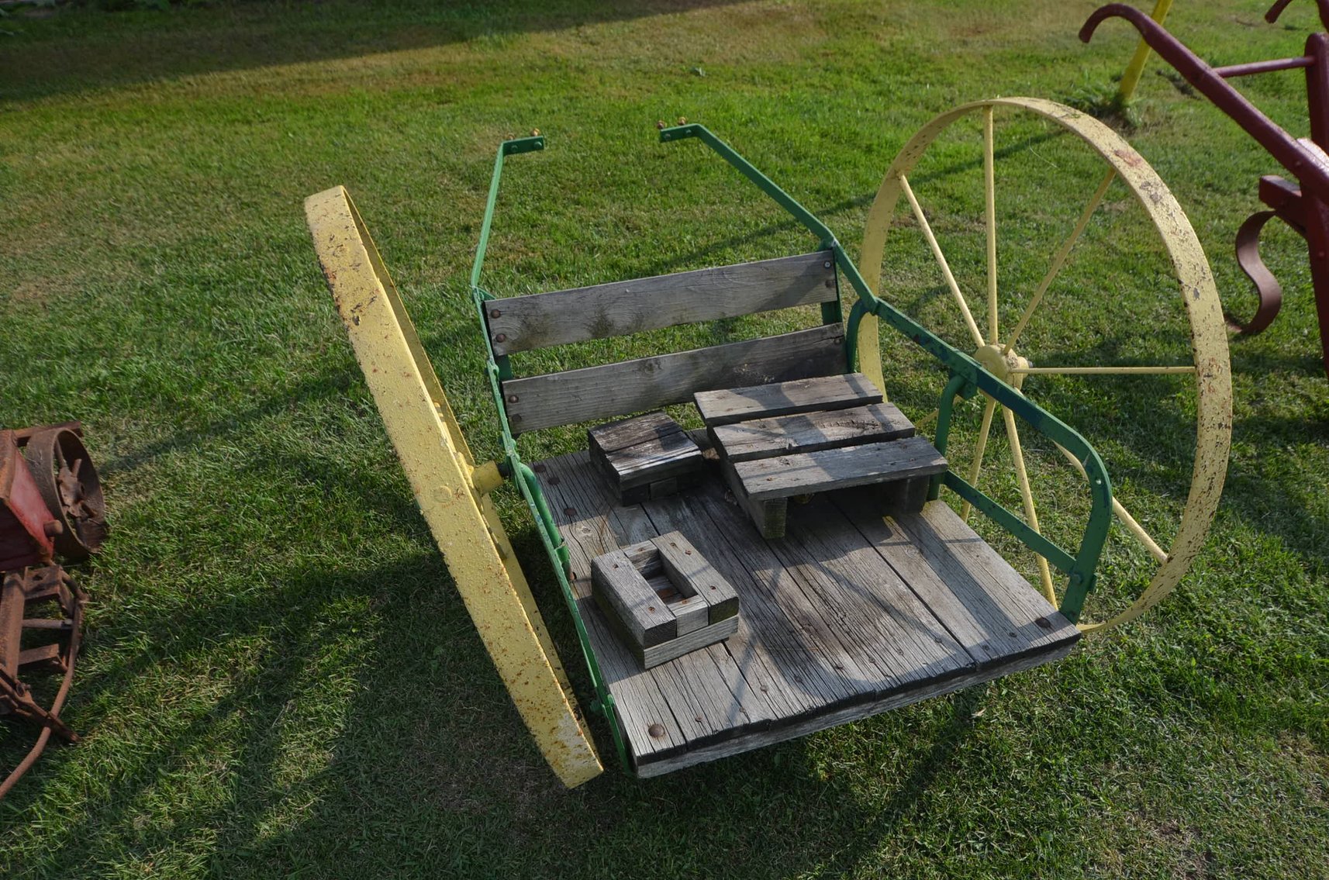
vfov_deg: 50.2
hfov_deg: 70.6
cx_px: 664
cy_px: 440
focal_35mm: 26
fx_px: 939
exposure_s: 1/250
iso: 160
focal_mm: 17
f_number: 8
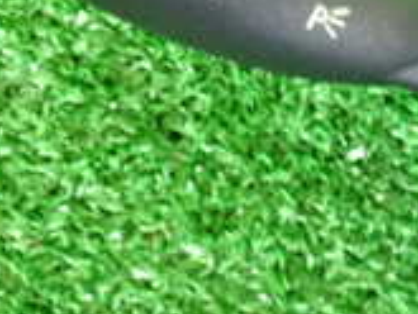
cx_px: 398
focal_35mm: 109
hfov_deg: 17.7
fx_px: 1317
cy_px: -8
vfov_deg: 13.4
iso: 800
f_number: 2.3
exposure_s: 1/30
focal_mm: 5.4
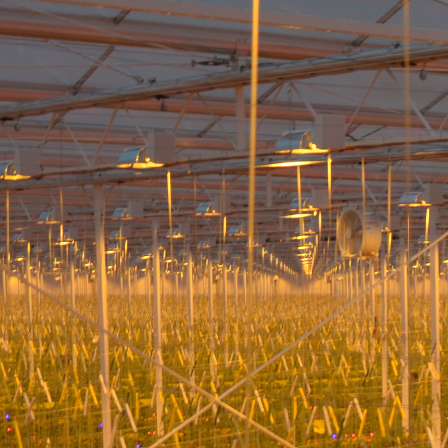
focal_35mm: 136
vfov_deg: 12.4
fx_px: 1994
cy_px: 596
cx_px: 684
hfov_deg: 12.2
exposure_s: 1/640
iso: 200
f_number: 3.8
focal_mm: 21
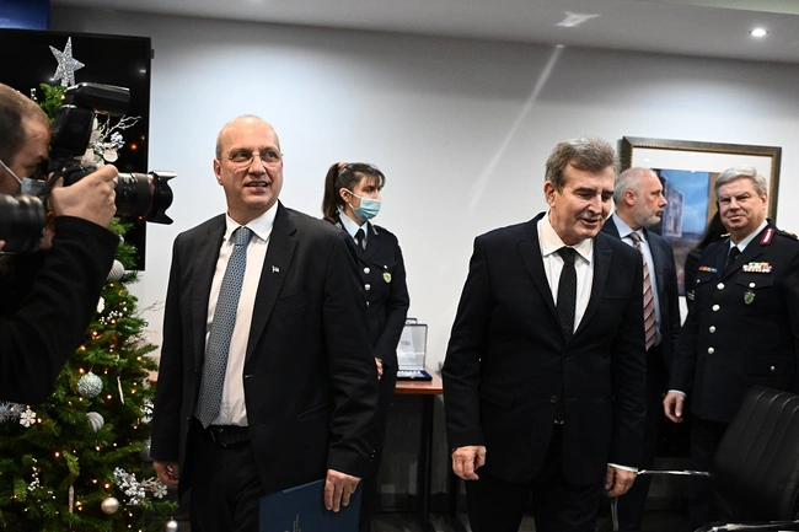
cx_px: 400
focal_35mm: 39
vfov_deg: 34.2
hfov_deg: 49.6
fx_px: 865
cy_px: 266
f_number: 4
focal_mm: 39
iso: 6400
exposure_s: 1/250
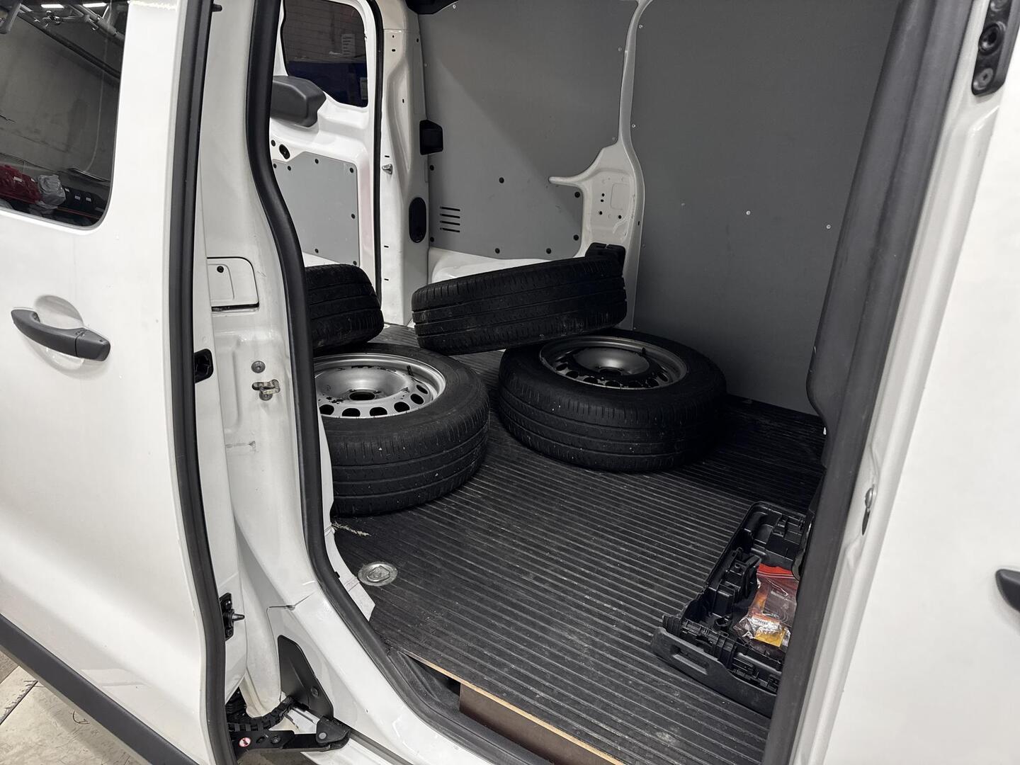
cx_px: 510
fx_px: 707
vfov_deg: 56.8
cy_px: 382
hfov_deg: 71.6
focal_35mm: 24
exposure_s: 1/100
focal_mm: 6.76
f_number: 1.78
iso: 200
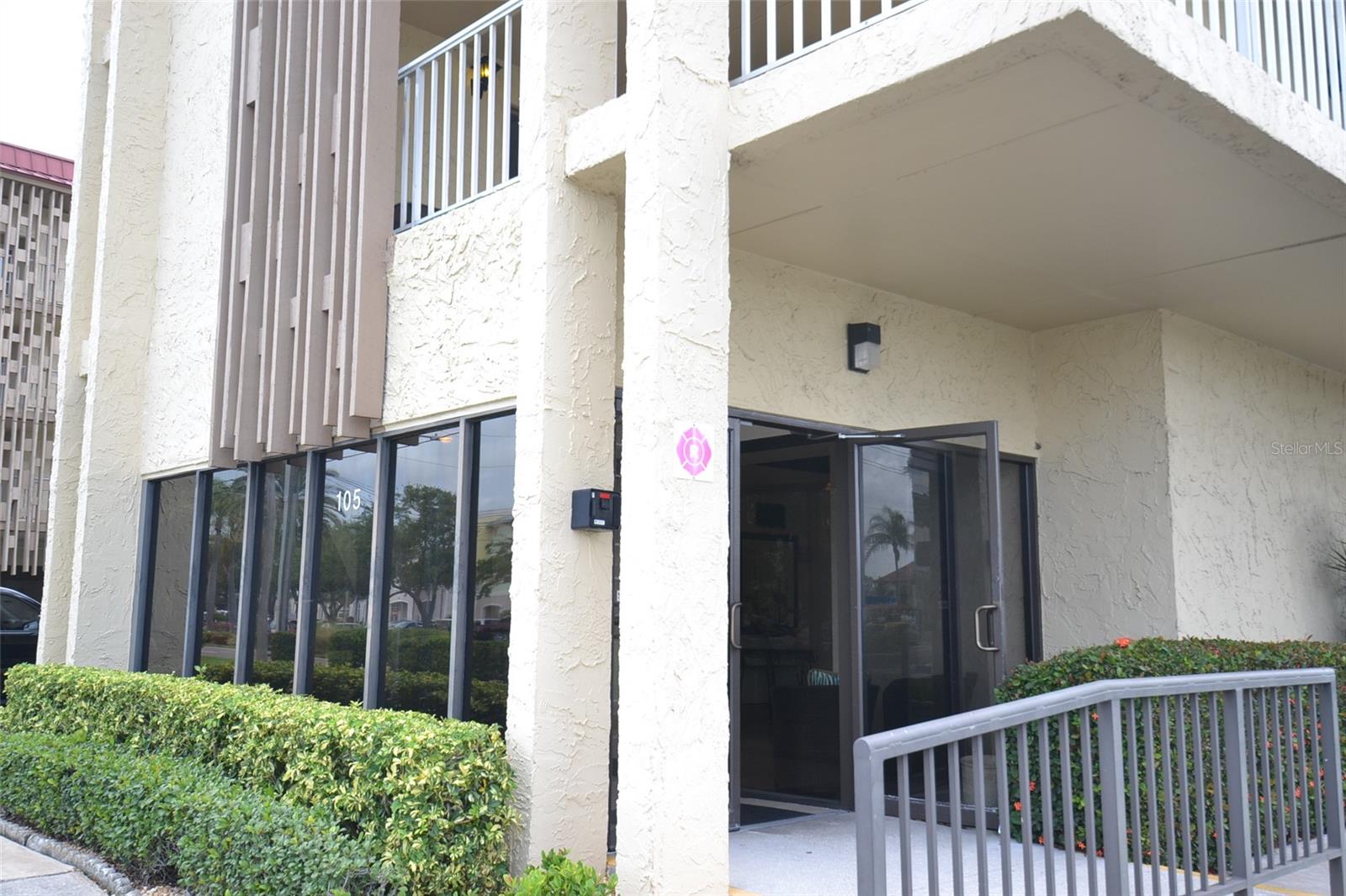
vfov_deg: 43.6
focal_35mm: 30
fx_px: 1121
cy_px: 448
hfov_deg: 61.9
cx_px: 673
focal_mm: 20
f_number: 5.6
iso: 180
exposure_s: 1/125
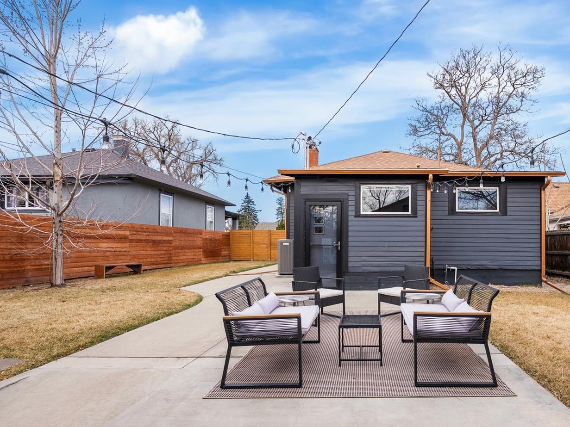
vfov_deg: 65.7
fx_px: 329
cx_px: 361
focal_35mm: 20
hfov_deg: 80.0
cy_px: 242
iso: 200
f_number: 8
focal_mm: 16
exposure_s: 1/80
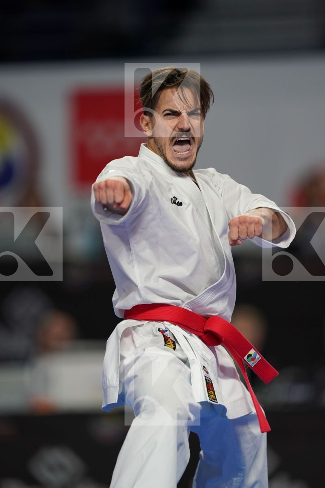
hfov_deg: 3.4
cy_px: 244
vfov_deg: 5.2
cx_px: 162
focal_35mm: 400
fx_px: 5416
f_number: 2.8
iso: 640
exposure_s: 1/400
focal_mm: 400
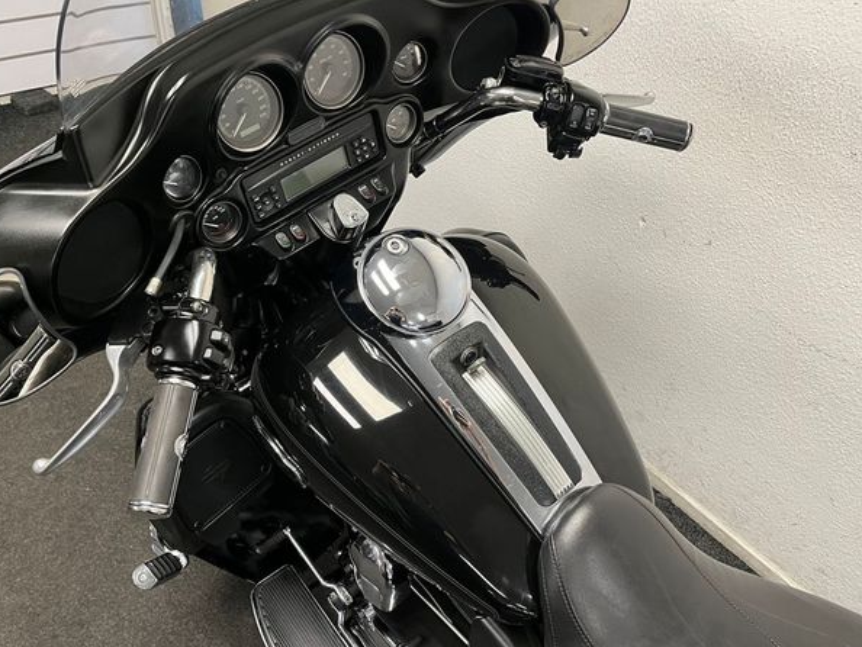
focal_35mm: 28
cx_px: 422
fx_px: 698
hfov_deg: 63.4
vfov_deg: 49.7
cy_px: 345
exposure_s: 1/50
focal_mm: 5.1
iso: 125
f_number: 1.6
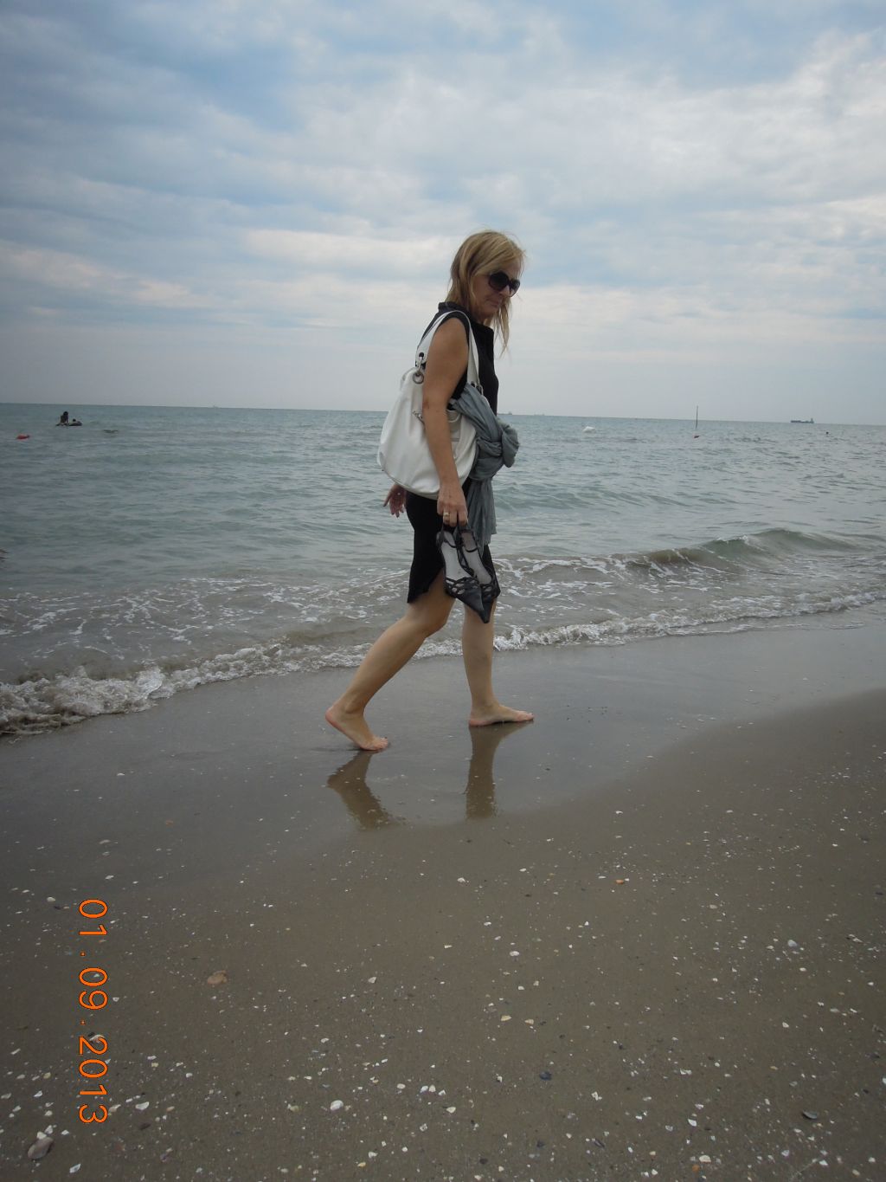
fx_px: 819
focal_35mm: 24
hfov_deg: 56.8
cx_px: 443
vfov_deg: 71.6
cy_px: 591
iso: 160
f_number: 4.5
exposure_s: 1/1600
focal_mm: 4.3
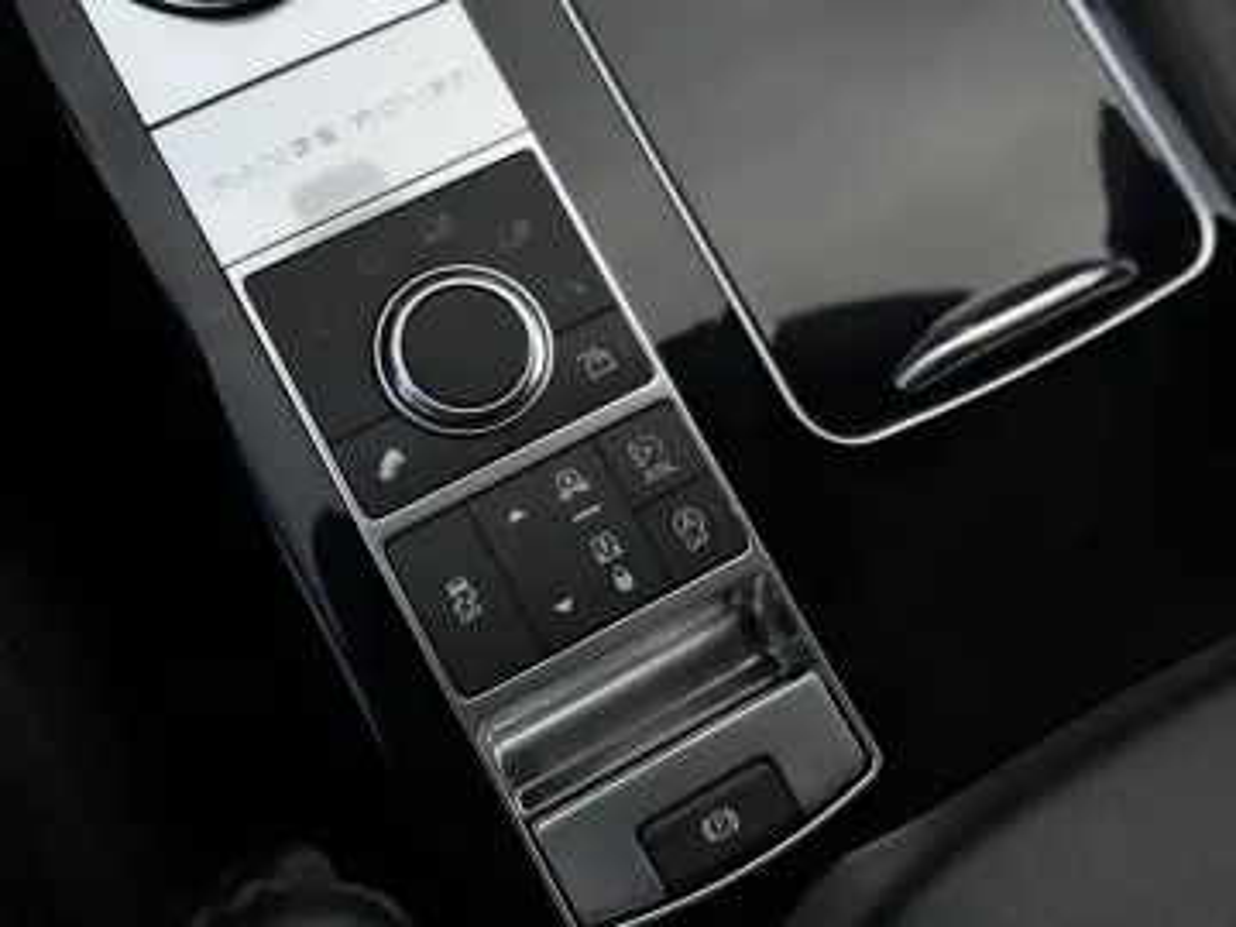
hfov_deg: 39.7
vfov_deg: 30.3
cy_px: 464
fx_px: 1714
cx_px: 618
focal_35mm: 48
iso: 64
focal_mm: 6.76
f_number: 1.78
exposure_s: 1/906
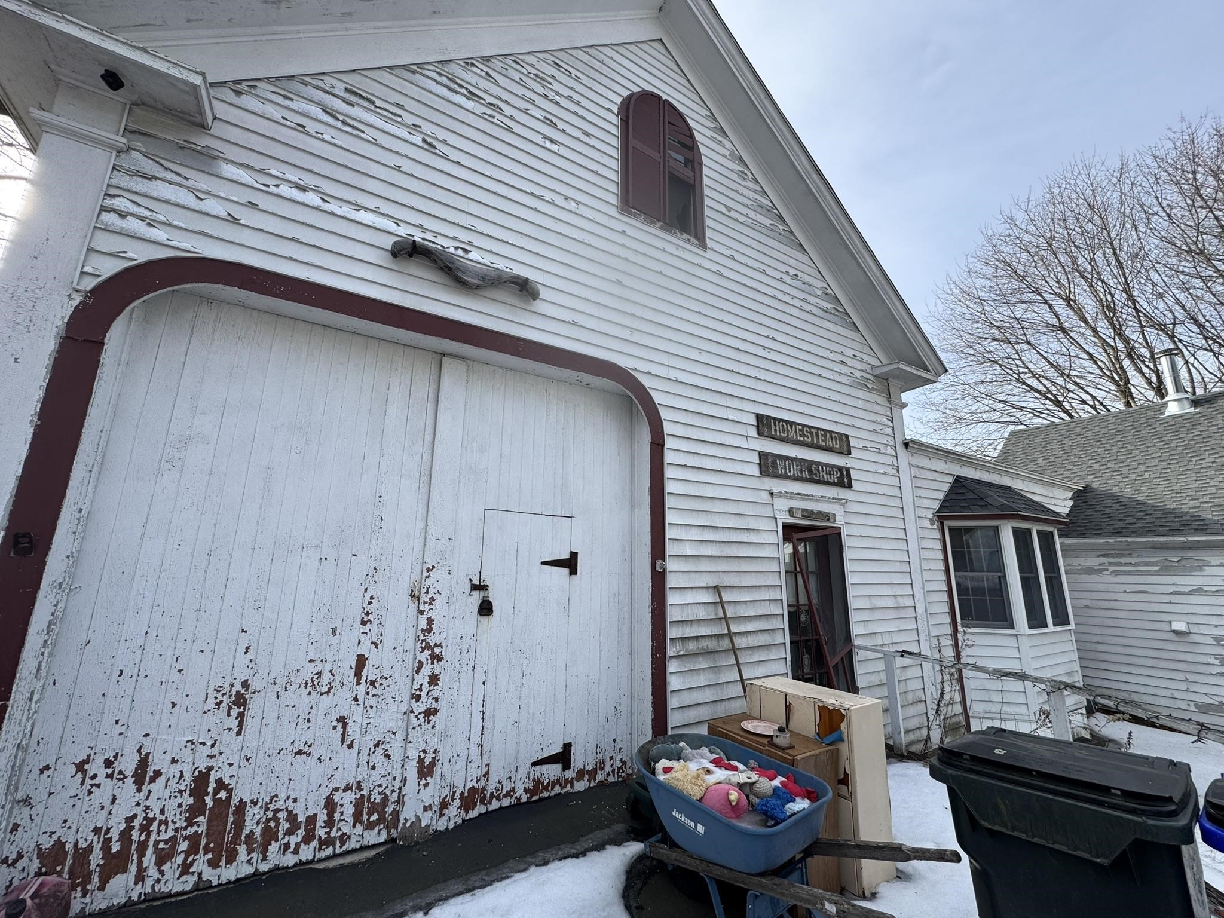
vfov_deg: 85.7
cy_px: 459
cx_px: 612
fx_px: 495
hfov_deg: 102.1
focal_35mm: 14
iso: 40
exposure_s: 1/821
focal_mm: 2.22
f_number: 2.2
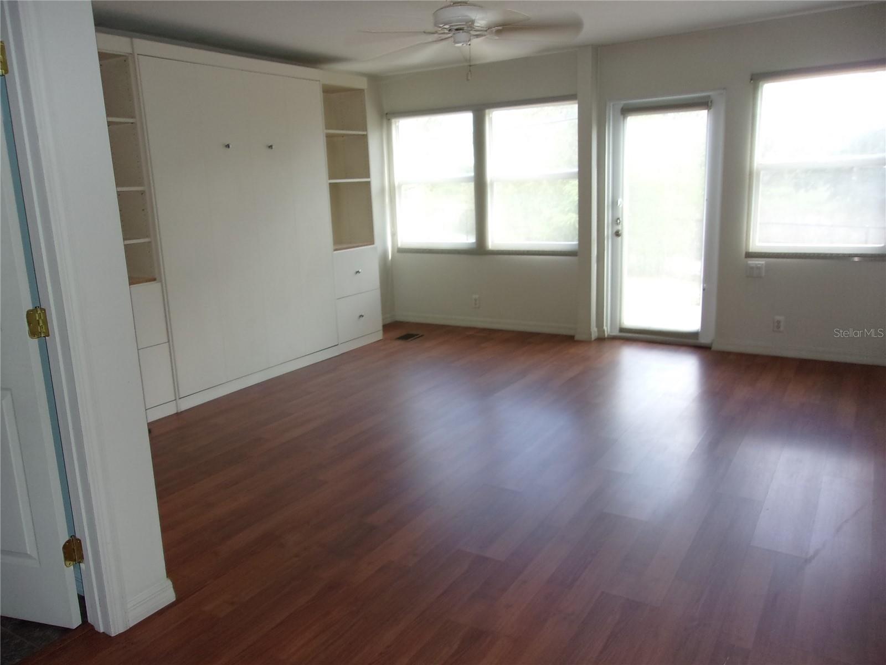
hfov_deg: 65.3
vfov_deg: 51.4
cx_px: 443
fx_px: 691
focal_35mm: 27
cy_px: 332
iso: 127
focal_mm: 4.9
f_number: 3
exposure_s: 1/34
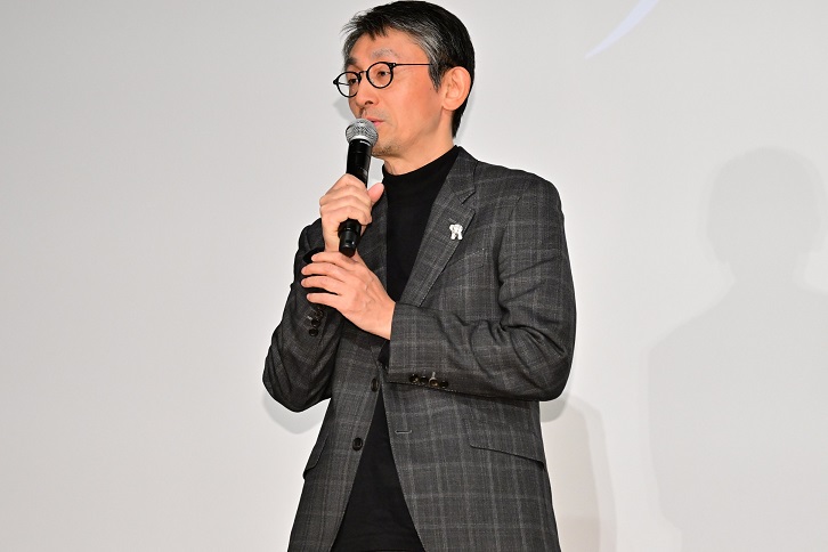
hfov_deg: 16.5
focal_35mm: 124
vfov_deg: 11.1
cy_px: 276
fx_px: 2852
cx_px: 414
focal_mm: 83
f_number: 6.3
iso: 2500
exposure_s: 1/200
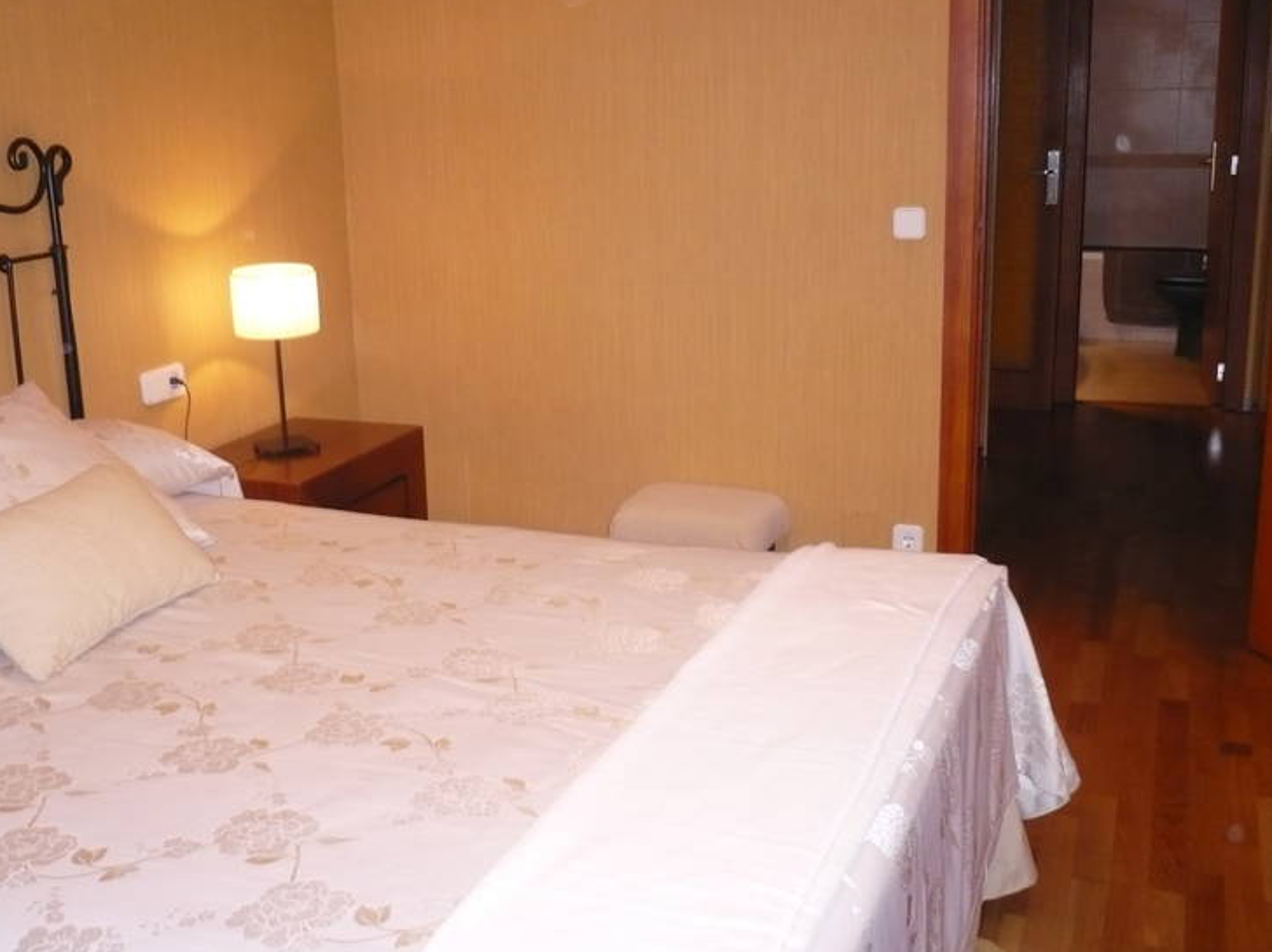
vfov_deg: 37.7
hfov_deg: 49.0
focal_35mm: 38
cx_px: 587
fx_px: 1395
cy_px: 454
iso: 320
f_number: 2.8
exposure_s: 1/30
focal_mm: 5.8
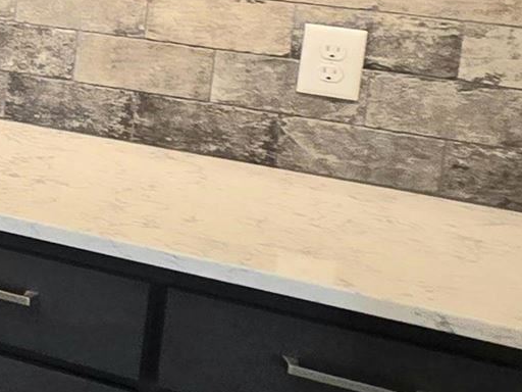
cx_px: -912
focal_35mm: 78
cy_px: -107
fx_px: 1176
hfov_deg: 12.8
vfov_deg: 17.8
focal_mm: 2.2
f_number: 2.2
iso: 100
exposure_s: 1/60.2
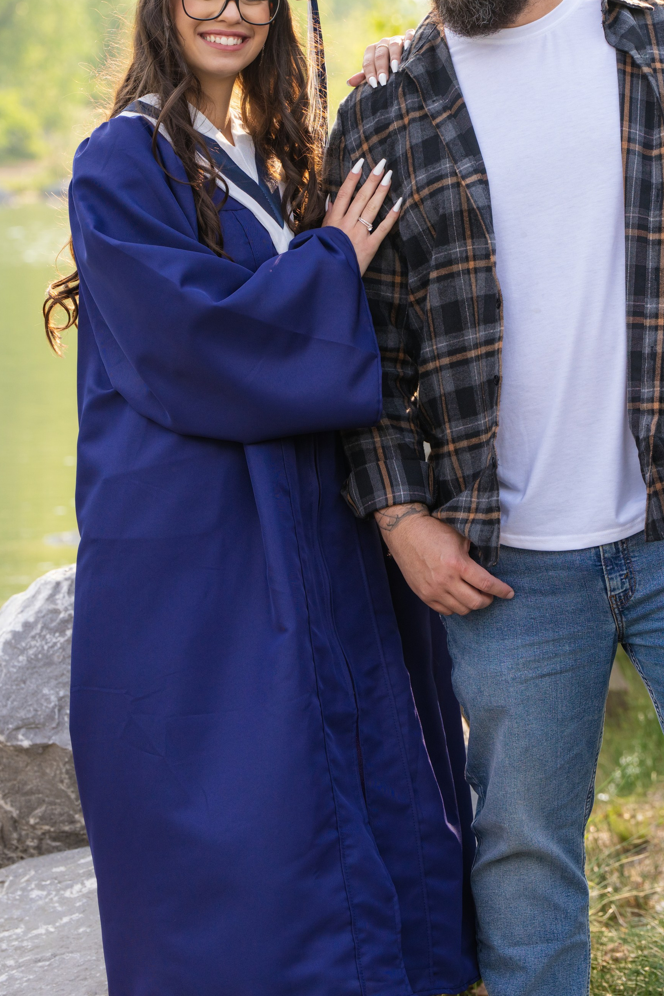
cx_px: 422
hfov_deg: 7.6
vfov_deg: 11.4
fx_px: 5007
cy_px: 457
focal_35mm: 181
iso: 500
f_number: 6.3
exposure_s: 1/320
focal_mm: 115
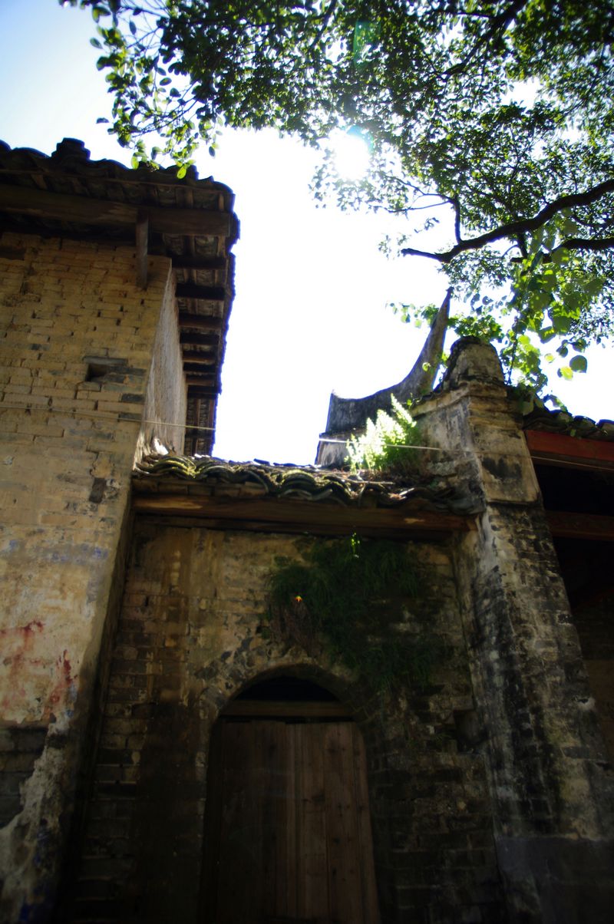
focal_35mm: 21
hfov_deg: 59.4
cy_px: 462
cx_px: 307
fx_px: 538
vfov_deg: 81.3
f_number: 2.8
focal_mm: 14
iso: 100
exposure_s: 1/320
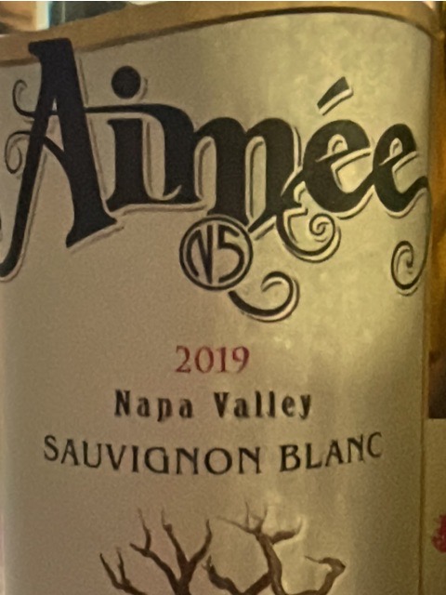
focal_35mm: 30
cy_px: 298
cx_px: 223
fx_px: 515
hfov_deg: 46.8
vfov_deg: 60.0
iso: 1600
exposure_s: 1/40
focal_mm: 1.54
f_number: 2.4
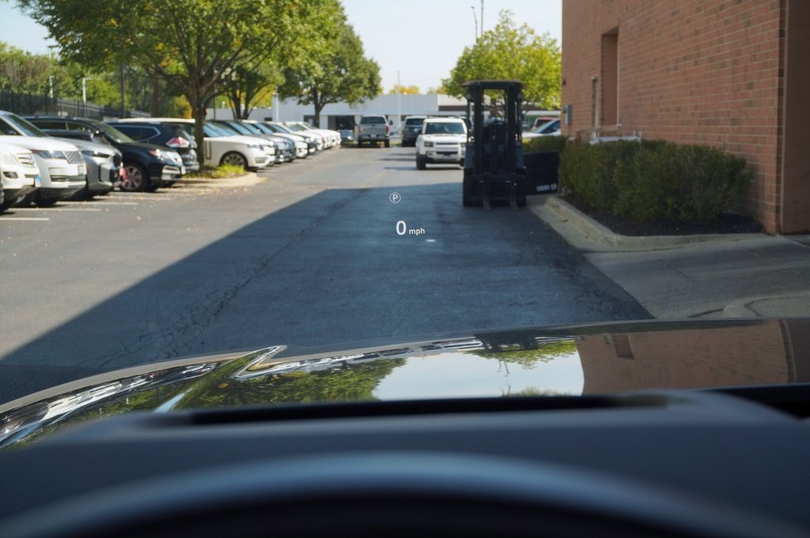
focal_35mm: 57
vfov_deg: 23.7
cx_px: 405
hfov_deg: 35.1
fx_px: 1281
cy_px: 269
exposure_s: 1/125
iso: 100
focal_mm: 38
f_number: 8
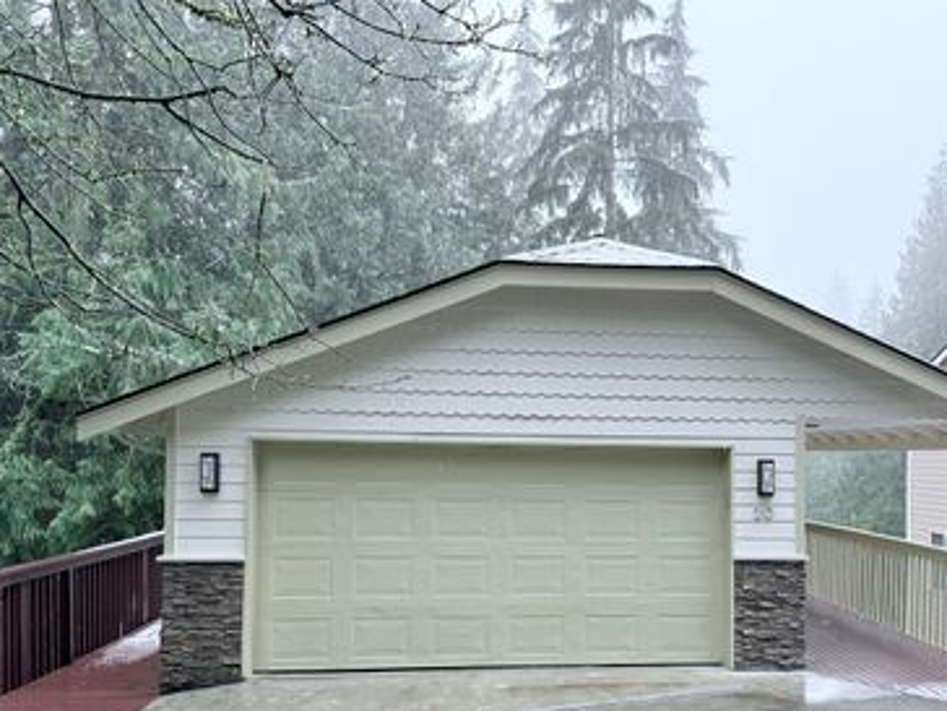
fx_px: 903
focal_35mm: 33
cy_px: 444
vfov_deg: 42.6
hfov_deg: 54.7
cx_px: 591
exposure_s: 1/517
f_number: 1.78
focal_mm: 6.76
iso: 100
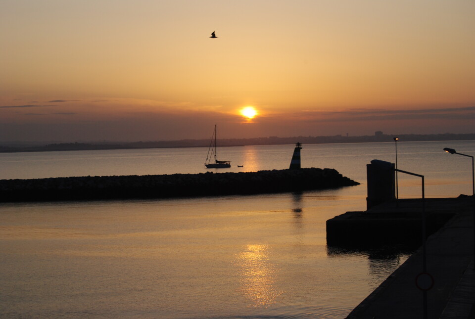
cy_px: 160
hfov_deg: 24.6
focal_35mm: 82
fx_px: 1091
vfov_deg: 16.6
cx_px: 238
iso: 180
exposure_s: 1/250
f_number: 10
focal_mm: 55
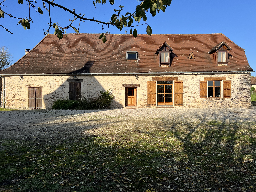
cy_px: 96
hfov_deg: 67.3
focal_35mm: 26
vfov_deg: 53.1
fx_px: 192
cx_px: 128
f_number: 1.5
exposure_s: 1/3077
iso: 50
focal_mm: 5.7
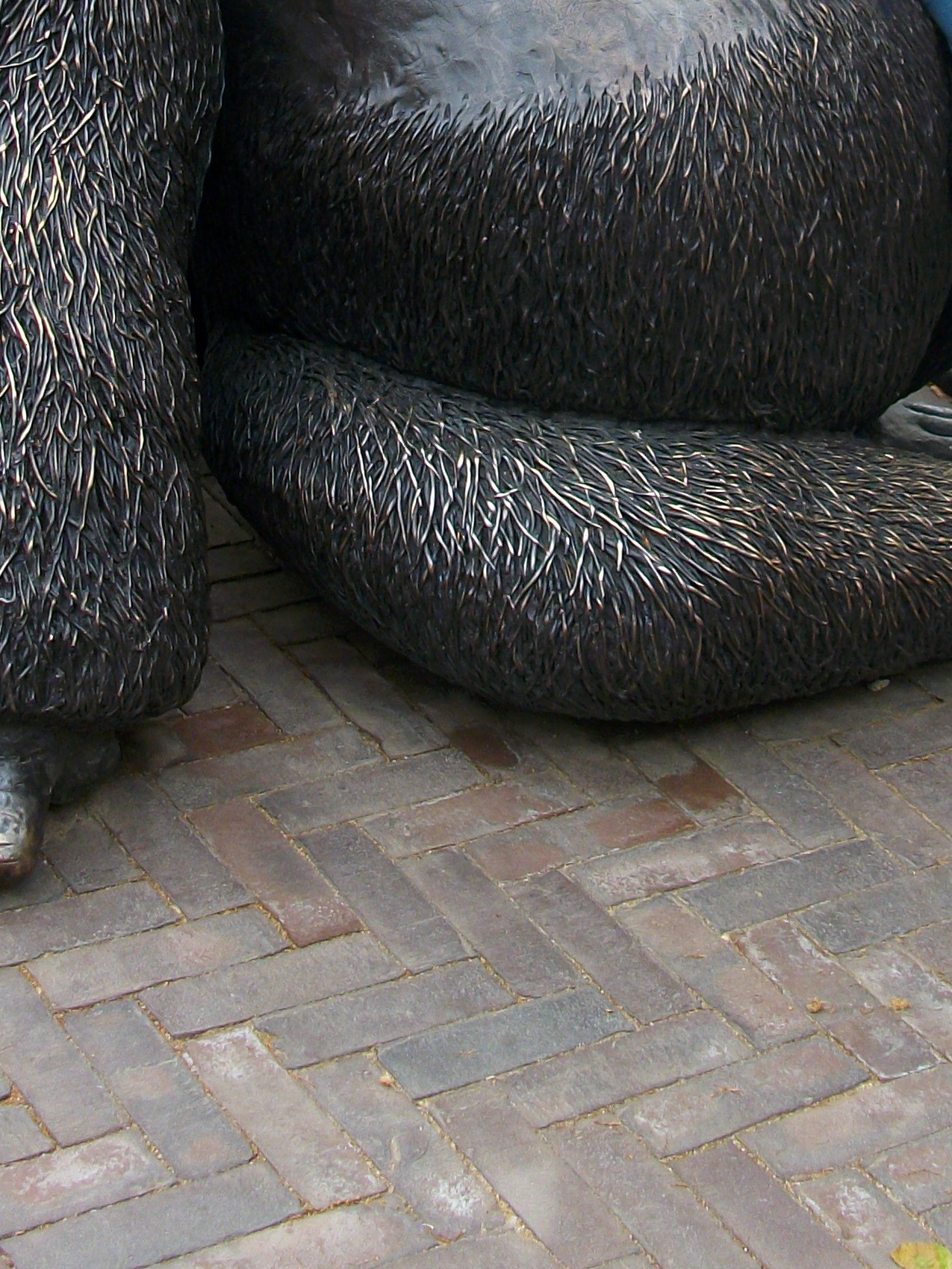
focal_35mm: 80
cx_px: 547
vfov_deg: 23.4
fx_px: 2934
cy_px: 2
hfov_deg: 18.4
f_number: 2.9
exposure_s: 1/304
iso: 80
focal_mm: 5.7
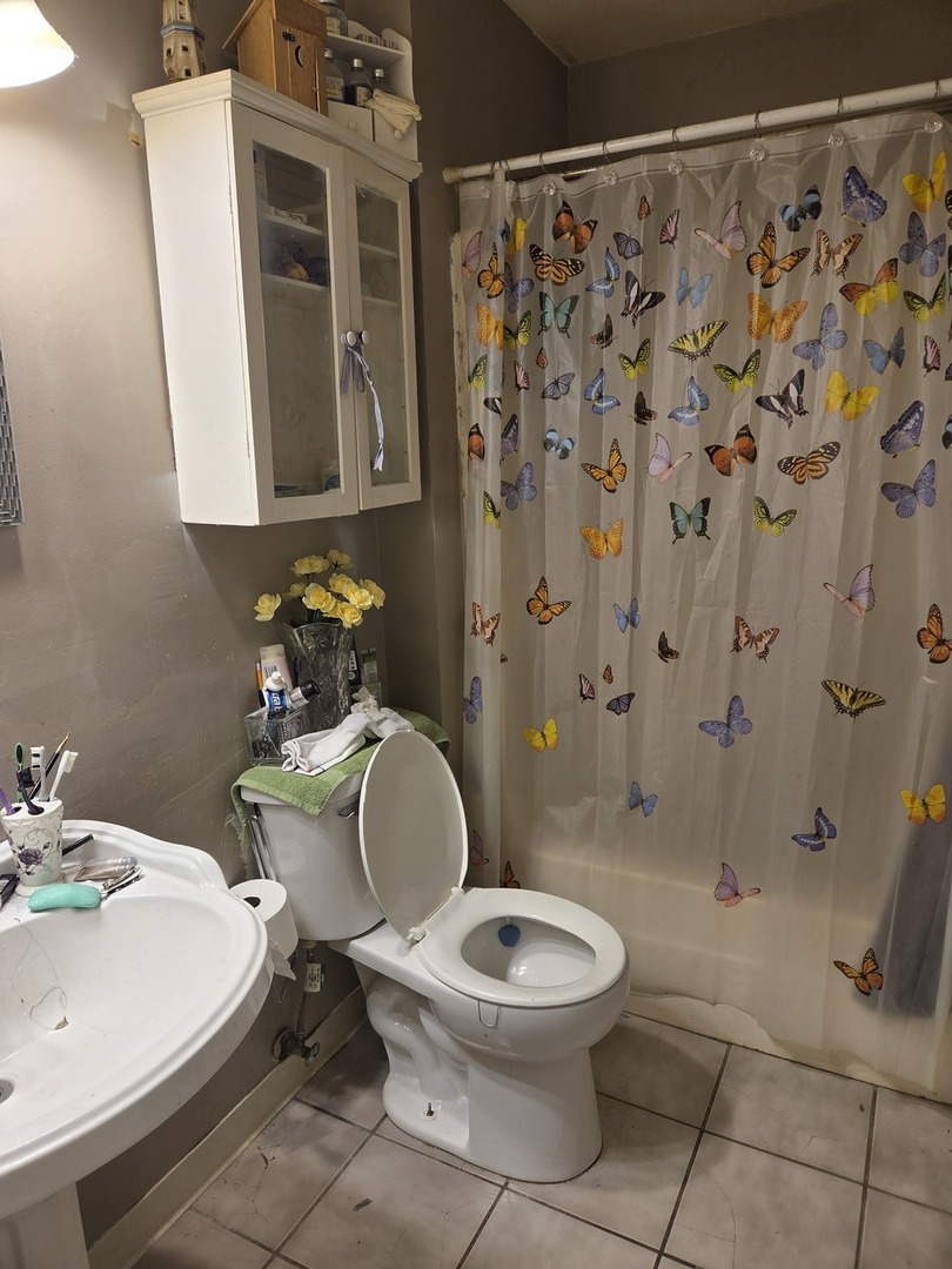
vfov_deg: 73.9
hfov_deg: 58.9
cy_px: 634
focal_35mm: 23
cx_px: 476
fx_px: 843
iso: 64
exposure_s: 1/120
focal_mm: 5.4
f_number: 1.8
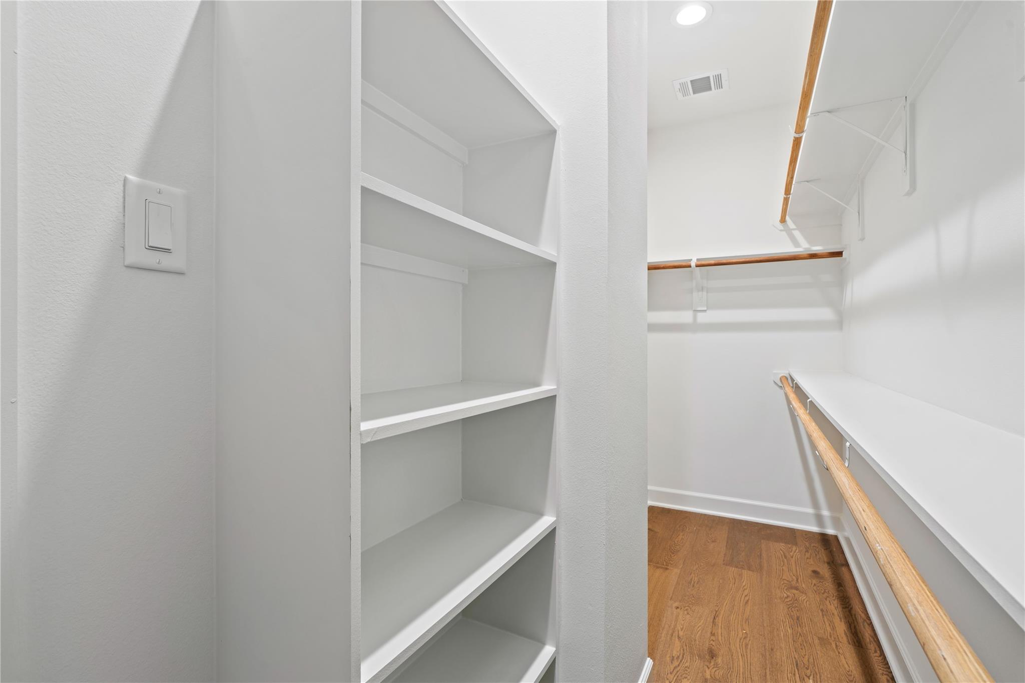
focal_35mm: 16
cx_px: 512
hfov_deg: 96.7
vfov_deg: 73.7
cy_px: 342
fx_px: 455
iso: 100
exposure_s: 4
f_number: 9
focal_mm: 16
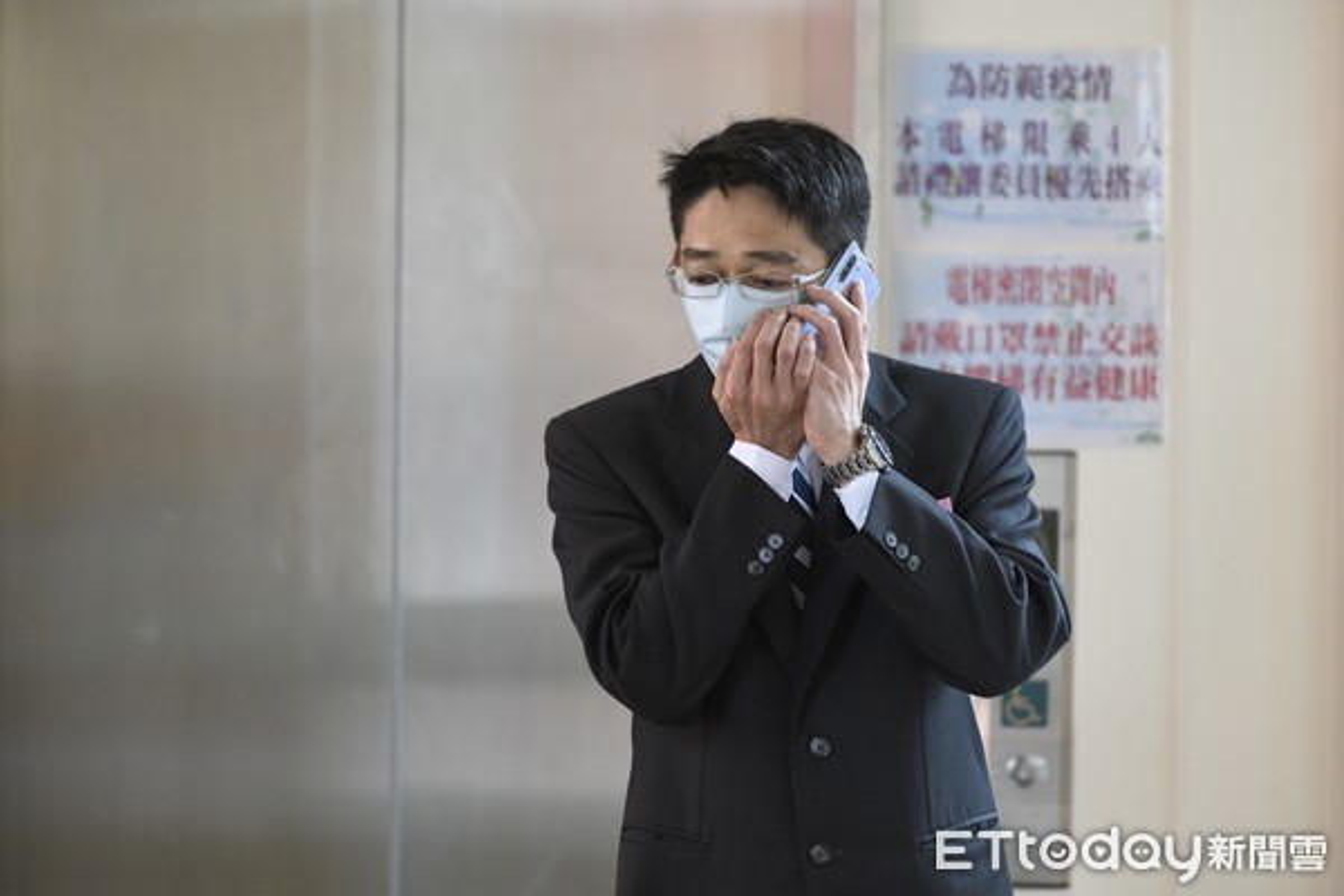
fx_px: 10453
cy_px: 448
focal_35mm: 280
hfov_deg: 7.4
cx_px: 672
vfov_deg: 4.9
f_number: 4
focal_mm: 280
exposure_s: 1/125
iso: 2500
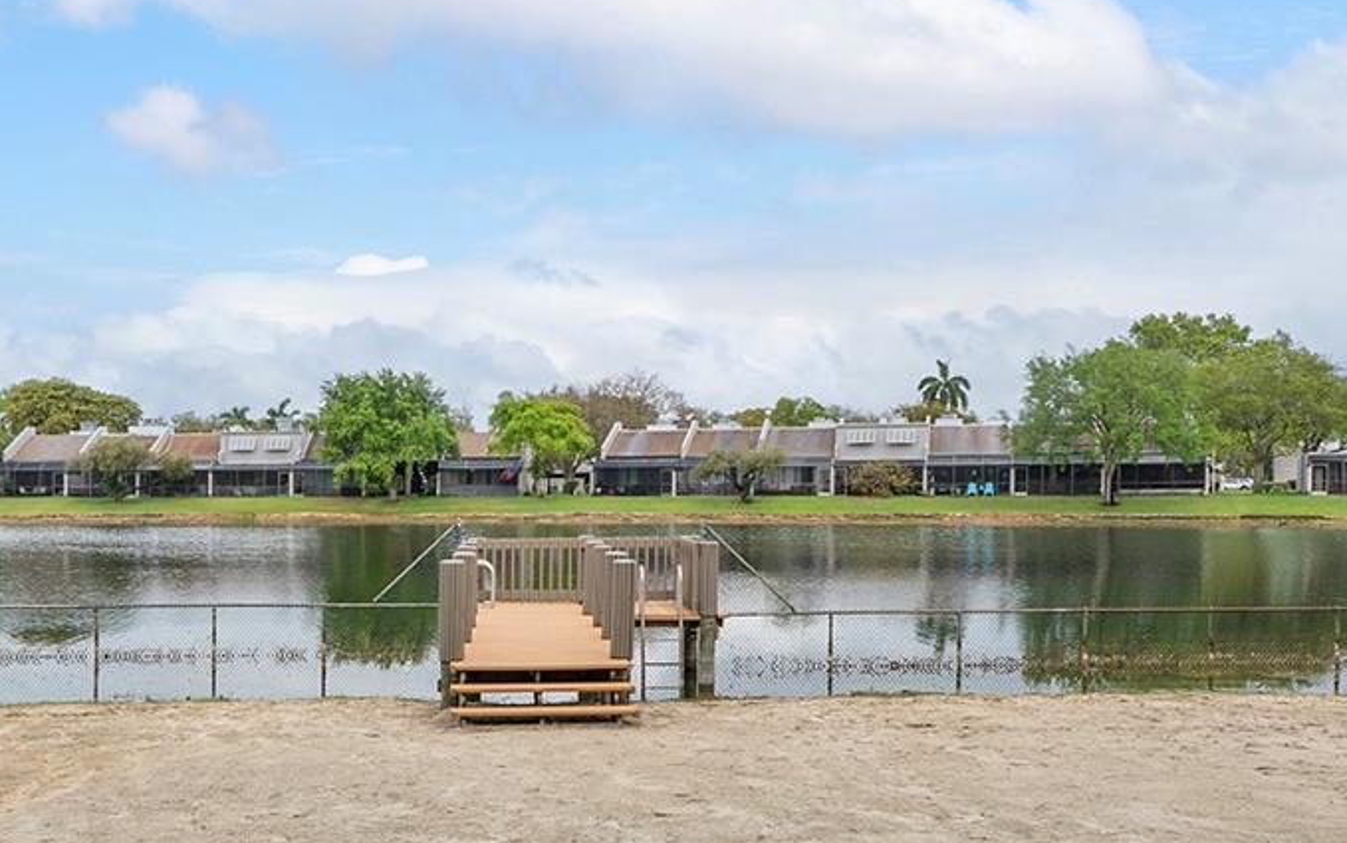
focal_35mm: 36
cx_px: 555
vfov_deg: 35.2
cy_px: 524
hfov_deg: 53.7
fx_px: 1322
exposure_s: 1/200
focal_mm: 10
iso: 100
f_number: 11
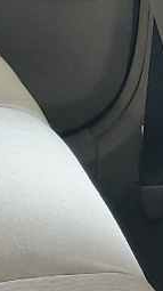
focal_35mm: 178
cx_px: 84
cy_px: 172
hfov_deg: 6.8
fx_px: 1371
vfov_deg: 12.1
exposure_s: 1/60.2
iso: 124
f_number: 1.5
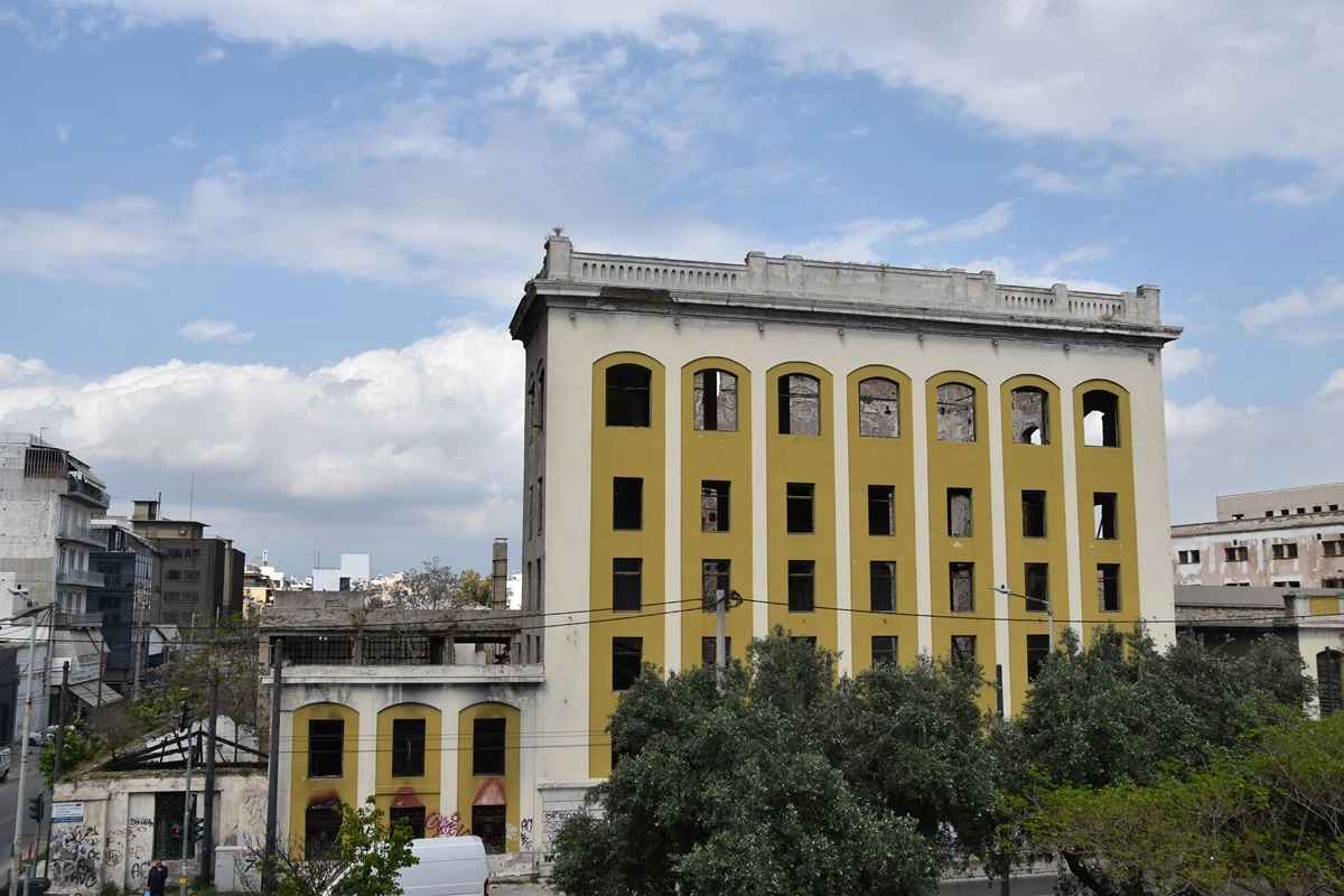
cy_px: 448
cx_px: 672
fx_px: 1120
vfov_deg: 43.6
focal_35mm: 30
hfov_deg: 61.9
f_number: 8
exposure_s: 1/2000
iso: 400
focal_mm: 20
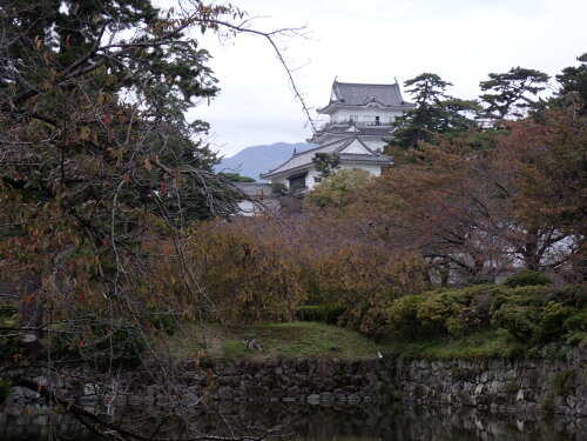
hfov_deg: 19.6
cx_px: 294
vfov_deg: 14.8
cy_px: 220
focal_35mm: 100
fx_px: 1696
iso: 100
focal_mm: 18
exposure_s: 1/250
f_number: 4.9
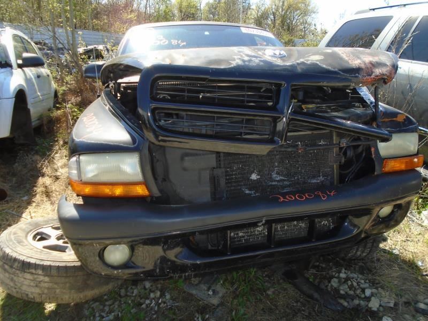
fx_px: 321
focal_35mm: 26
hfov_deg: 67.3
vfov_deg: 53.1
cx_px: 214
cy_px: 160
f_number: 3.2
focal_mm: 4.6
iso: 100
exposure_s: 1/400
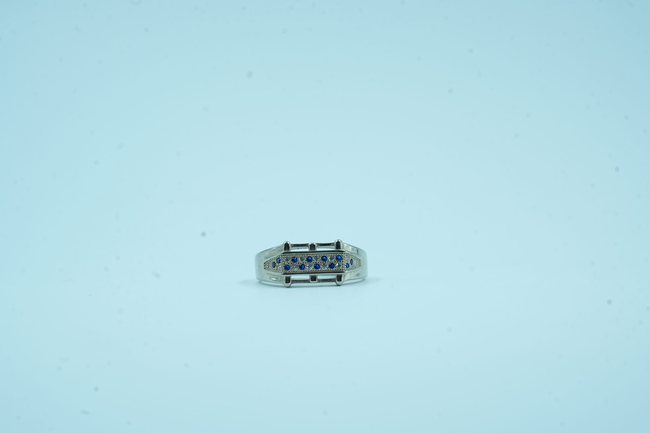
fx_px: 1896
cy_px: 216
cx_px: 325
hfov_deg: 19.5
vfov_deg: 13.0
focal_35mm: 105
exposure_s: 1/125
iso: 400
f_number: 11
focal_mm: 105
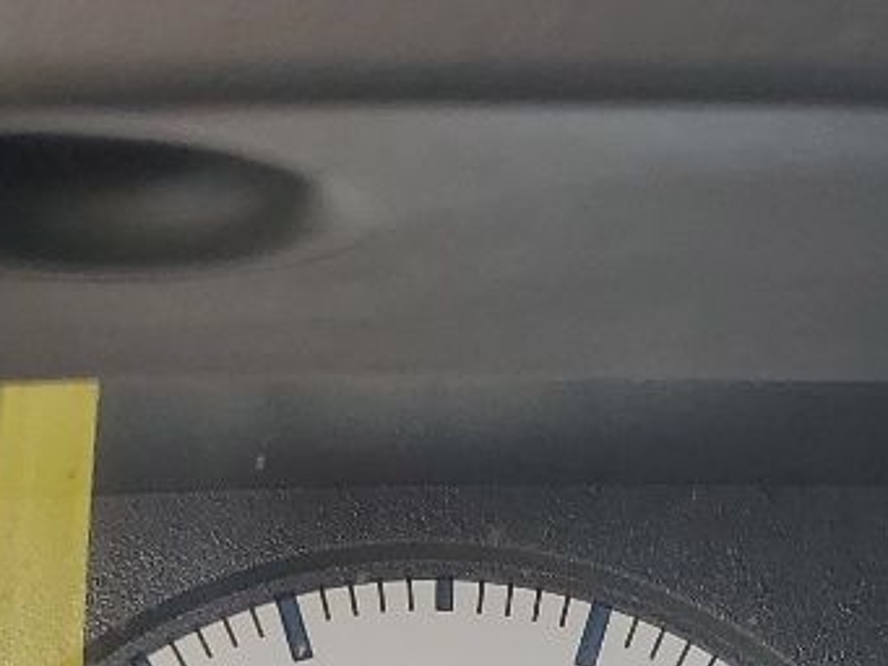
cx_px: 1021
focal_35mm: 122
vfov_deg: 11.4
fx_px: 3131
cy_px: 1166
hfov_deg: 15.6
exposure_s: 1/141
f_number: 1.5
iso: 50
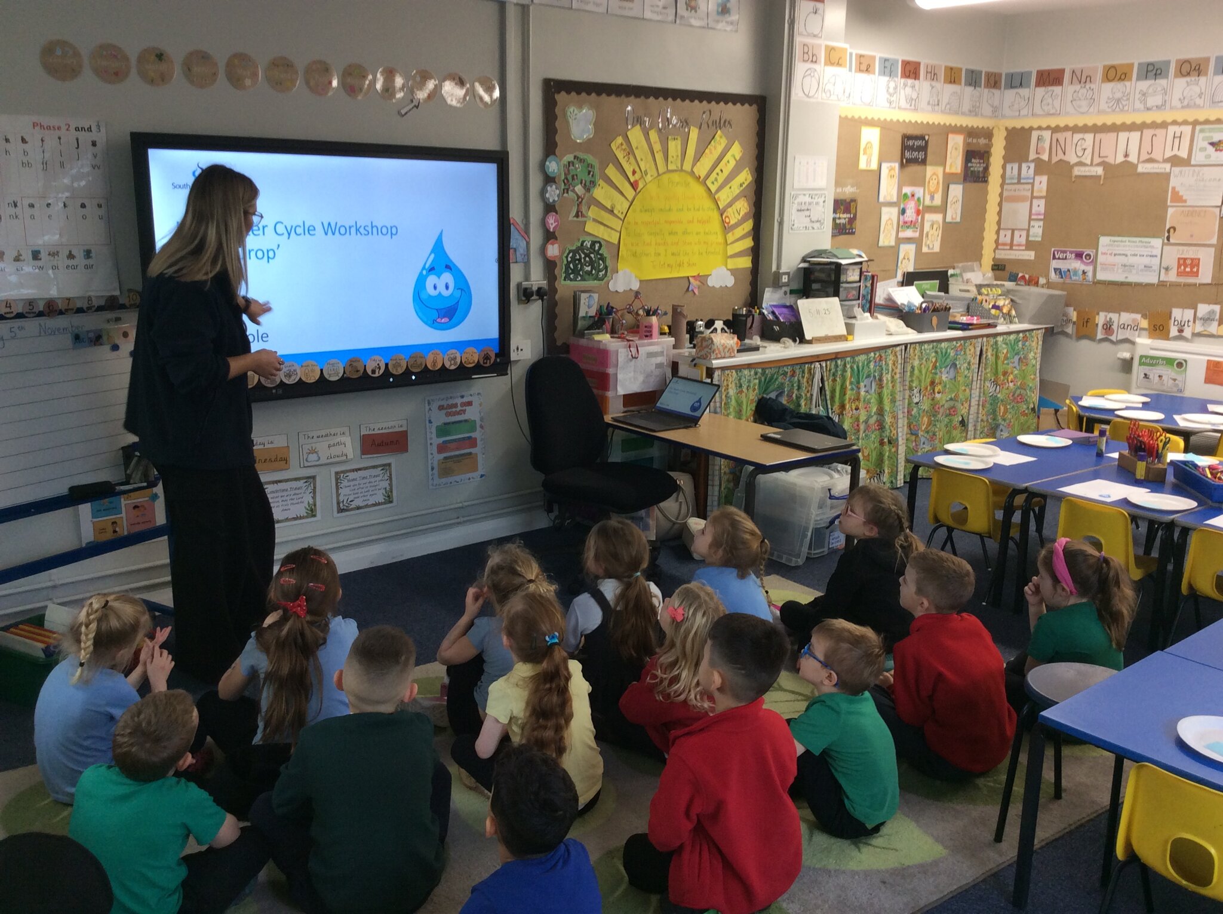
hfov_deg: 56.9
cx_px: 612
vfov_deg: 44.1
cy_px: 457
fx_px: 1129
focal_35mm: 32
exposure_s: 1/25
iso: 40
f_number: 2.4
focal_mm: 3.3
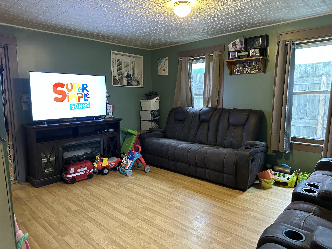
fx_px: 230
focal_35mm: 24
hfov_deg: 71.6
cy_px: 124
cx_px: 166
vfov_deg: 56.8
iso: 1000
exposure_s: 1/30
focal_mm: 6.86
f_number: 1.78
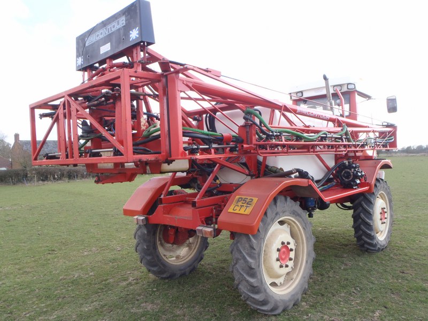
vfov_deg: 49.7
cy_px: 160
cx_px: 214
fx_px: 346
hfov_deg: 63.4
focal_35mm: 28
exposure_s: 1/125
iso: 80
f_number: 4.5
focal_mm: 5
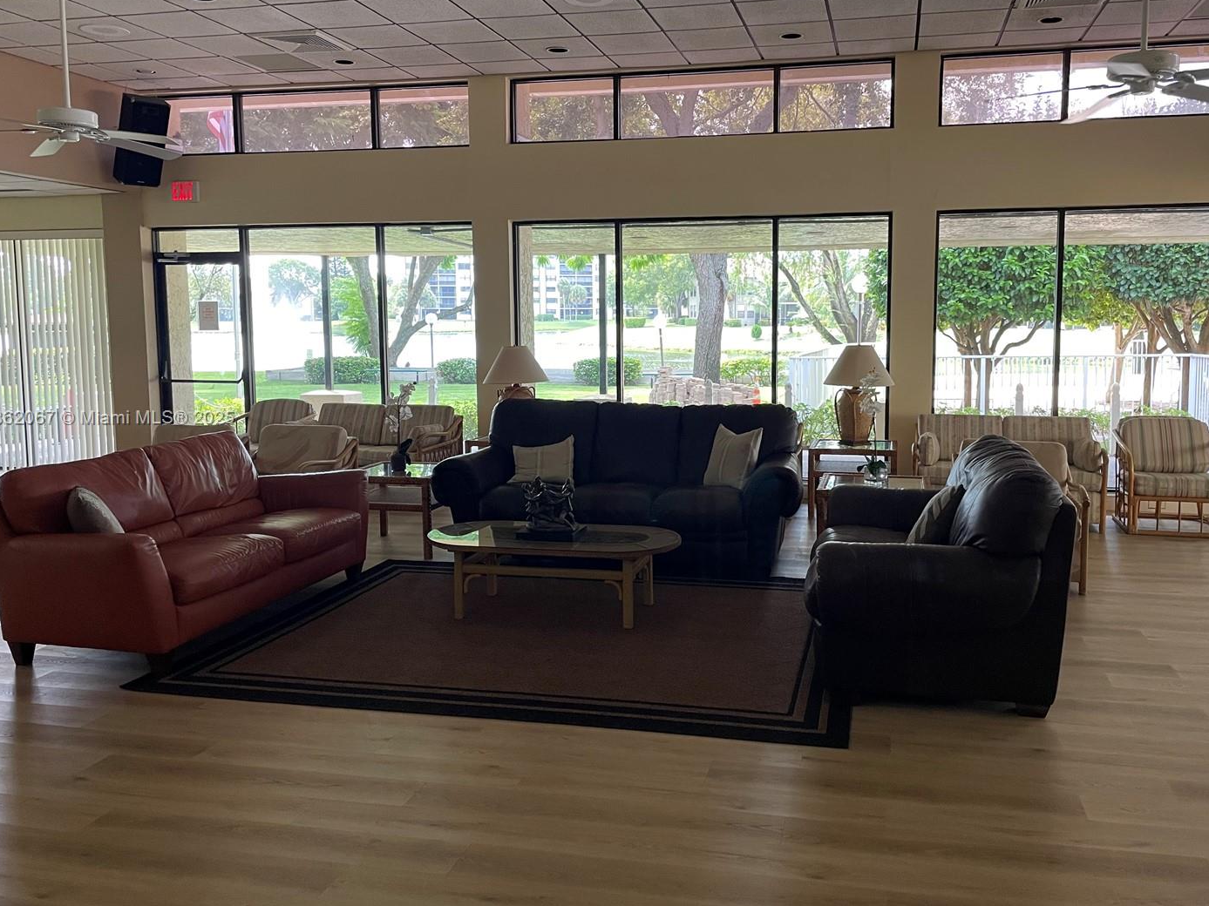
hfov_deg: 59.9
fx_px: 1048
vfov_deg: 46.8
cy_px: 419
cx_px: 653
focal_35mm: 30
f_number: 1.6
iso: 125
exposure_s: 1/95
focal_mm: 4.2
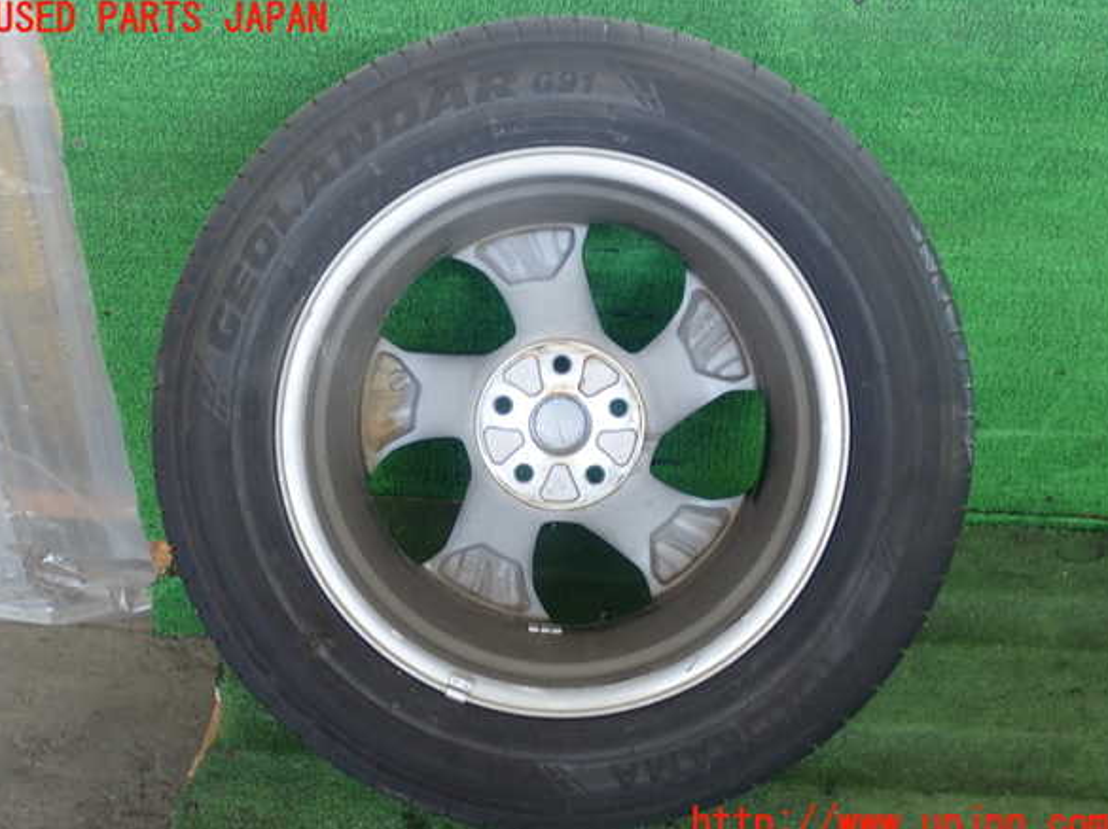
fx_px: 1248
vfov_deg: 36.8
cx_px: 551
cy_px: 422
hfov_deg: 47.9
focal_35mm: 39
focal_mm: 6.86
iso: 200
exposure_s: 1/60
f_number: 2.7
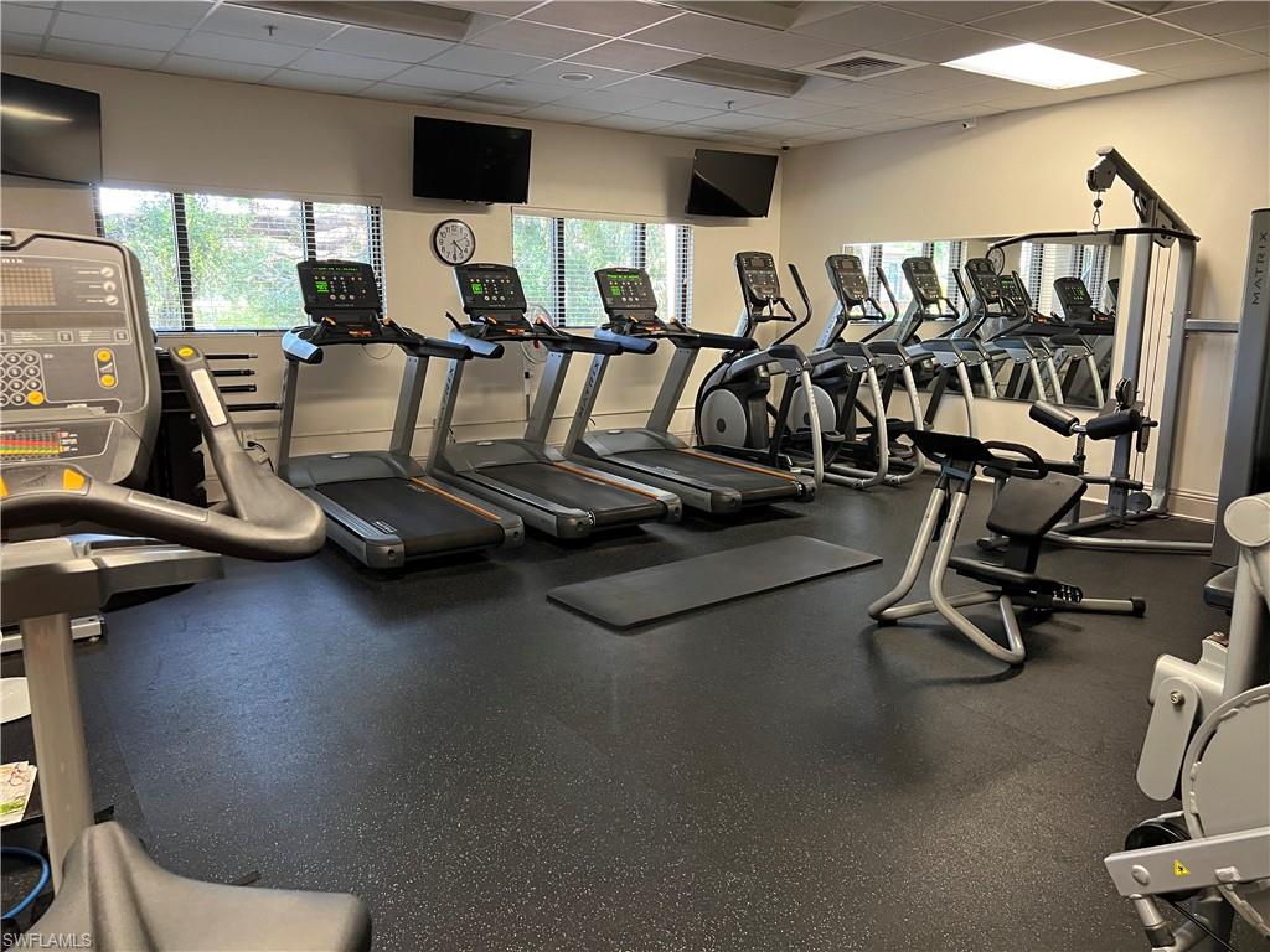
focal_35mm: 26
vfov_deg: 53.1
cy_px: 476
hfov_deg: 67.3
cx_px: 635
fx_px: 954
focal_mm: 5.7
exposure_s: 1/60
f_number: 1.5
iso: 400
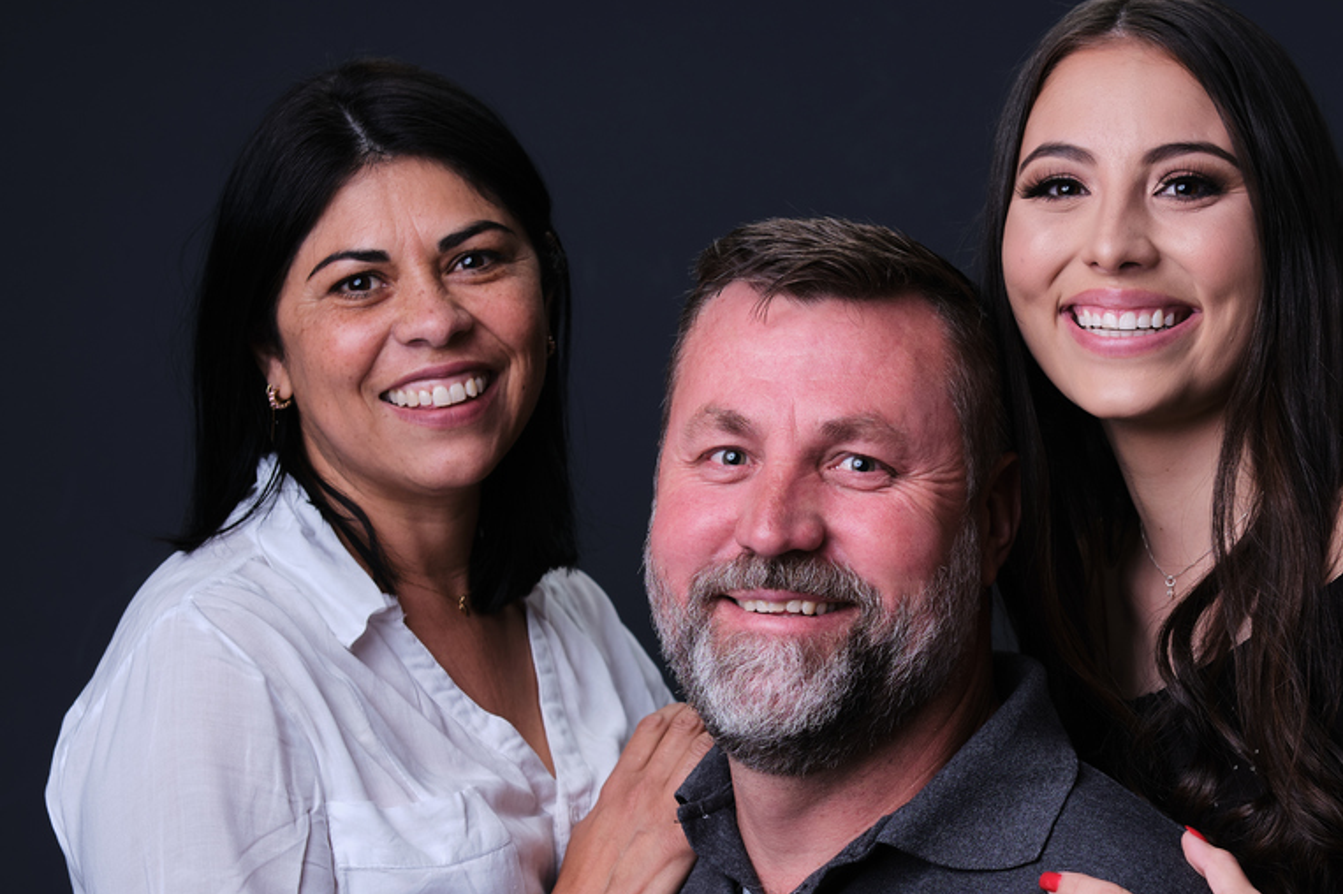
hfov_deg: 17.3
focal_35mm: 118
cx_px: 901
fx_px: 4400
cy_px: 678
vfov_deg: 11.6
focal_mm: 50
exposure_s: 1/160
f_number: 3.6
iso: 160
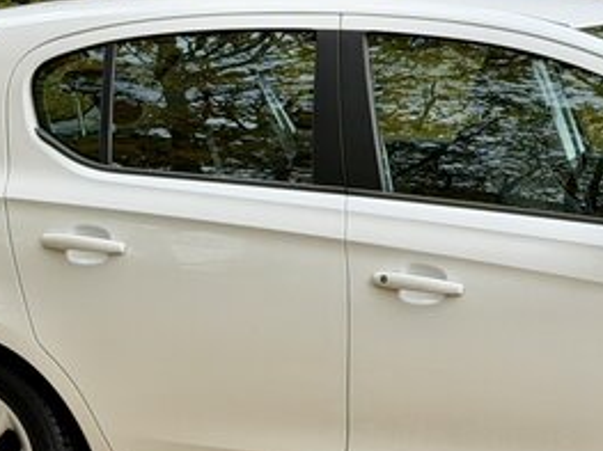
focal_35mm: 146
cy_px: 256
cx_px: 631
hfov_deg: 13.3
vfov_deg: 10.2
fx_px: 2542
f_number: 1.78
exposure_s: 1/231
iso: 64
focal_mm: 6.76
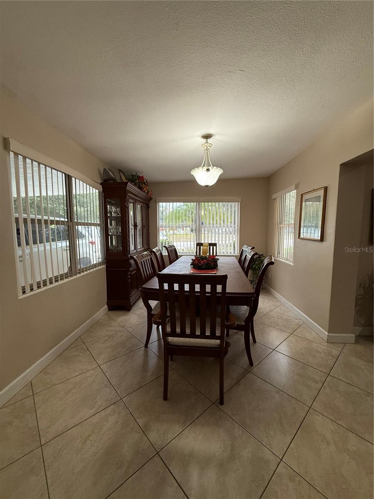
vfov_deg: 102.1
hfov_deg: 85.7
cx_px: 187
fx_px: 202
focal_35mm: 14
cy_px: 250
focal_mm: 2.22
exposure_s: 1/120
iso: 250
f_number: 2.2
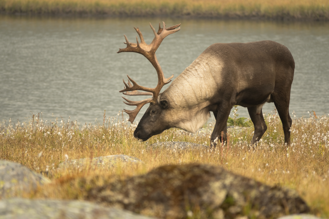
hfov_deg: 3.4
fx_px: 5483
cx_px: 164
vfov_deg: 2.3
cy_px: 110
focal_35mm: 600
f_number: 4
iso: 100
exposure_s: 1/320
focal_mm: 220
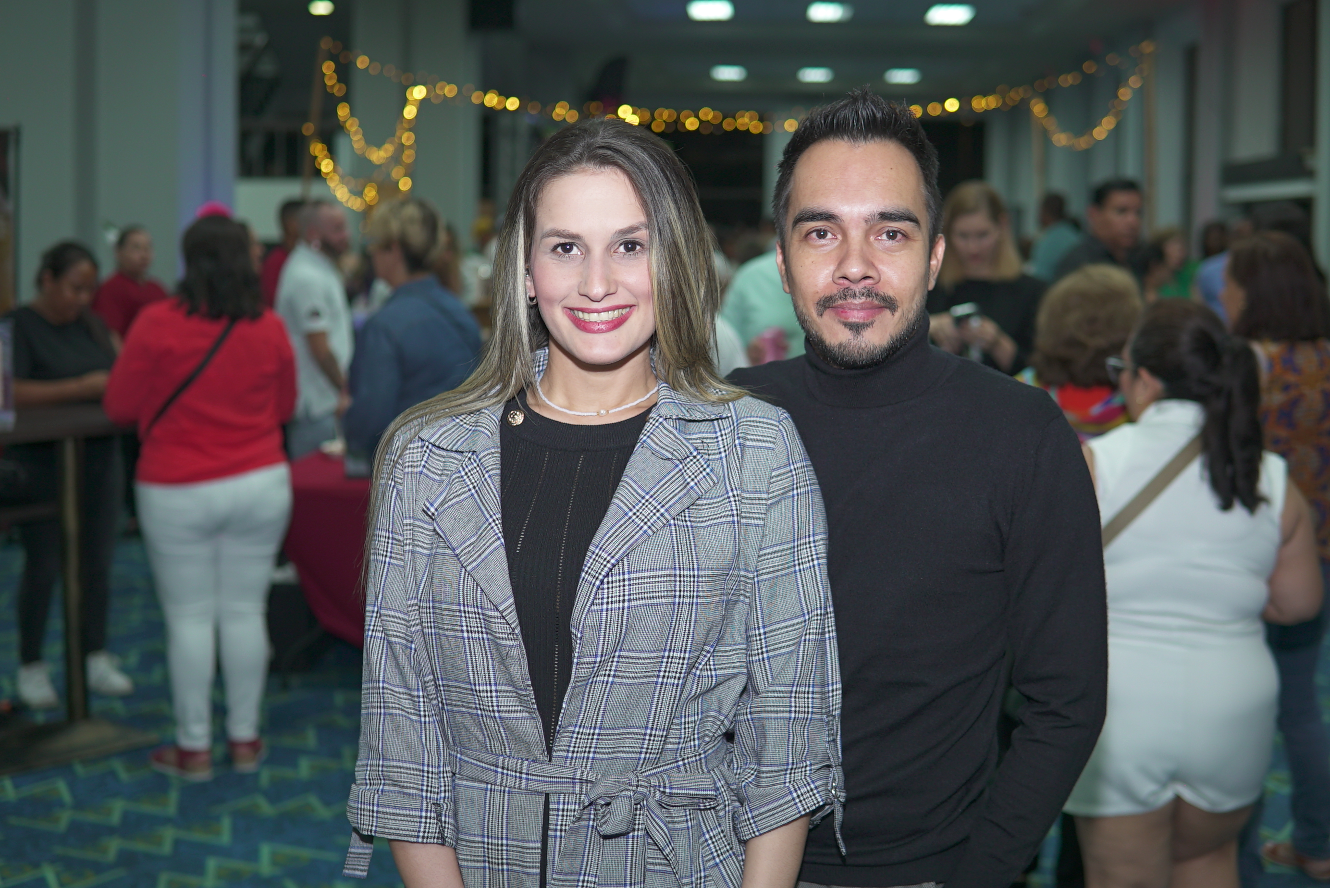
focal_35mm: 45
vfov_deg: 29.9
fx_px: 1663
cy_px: 444
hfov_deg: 43.6
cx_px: 665
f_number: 2.2
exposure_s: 1/80
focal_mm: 30
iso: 200
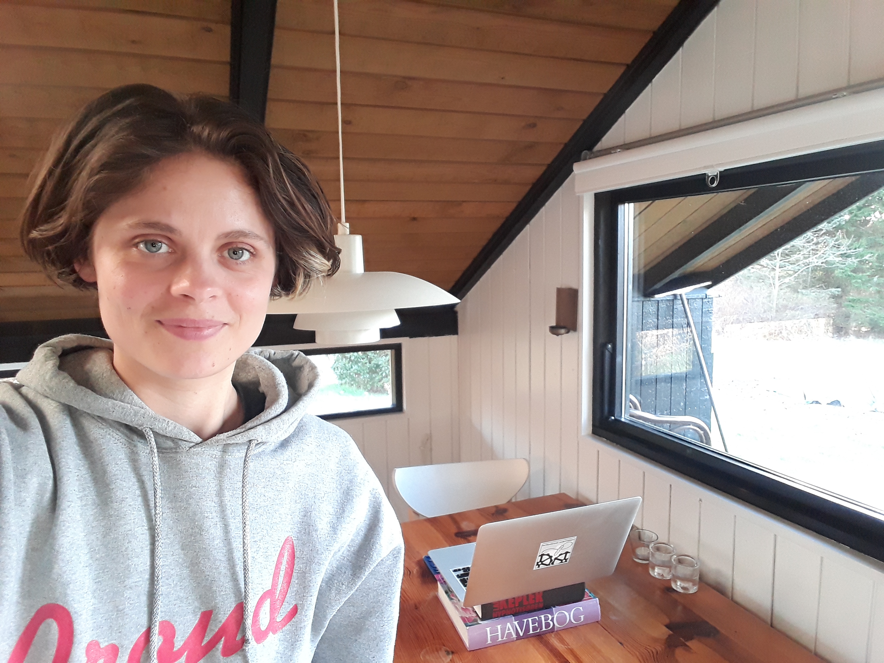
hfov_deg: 58.4
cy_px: 332
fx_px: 792
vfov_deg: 45.4
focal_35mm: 31
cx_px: 442
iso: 200
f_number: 1.9
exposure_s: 1/33
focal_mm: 2.91
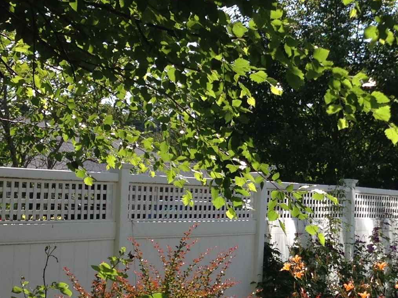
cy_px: 177
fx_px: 1149
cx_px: 345
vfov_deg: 14.8
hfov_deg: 19.3
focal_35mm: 100
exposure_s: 1/968
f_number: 2.4
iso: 50
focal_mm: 4.12
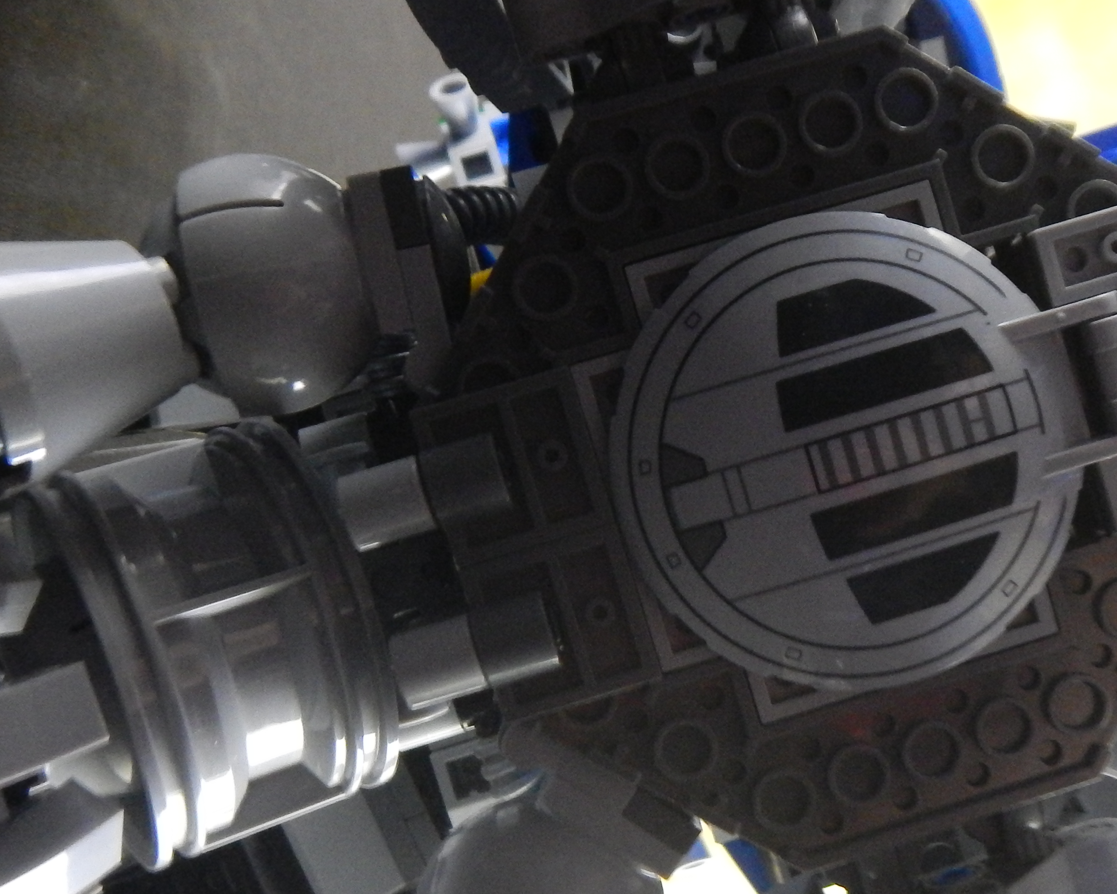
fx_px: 1851
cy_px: 558
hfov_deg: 32.9
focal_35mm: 56
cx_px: 839
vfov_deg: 27.0
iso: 800
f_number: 3.9
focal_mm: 5.9
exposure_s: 1/8
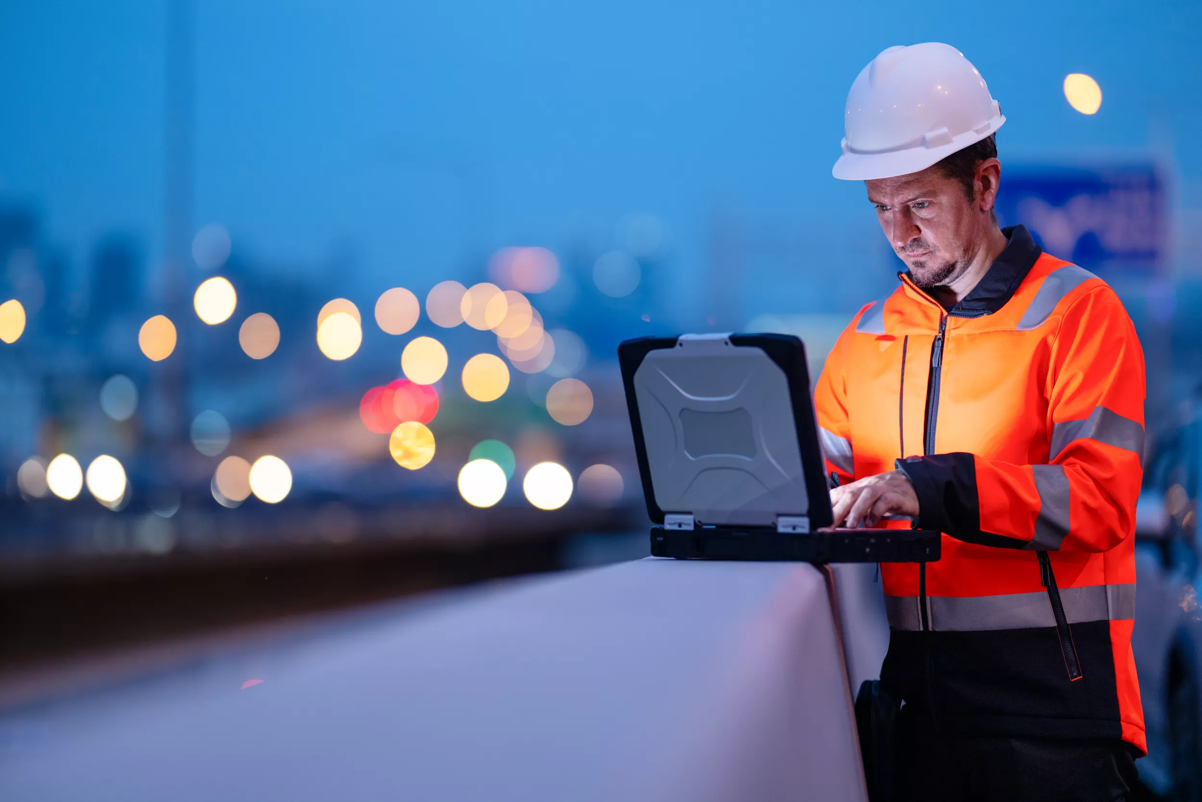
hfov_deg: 23.9
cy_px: 401
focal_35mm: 85
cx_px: 601
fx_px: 2838
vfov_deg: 16.1
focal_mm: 85
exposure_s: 1/250
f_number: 1.3
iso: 400
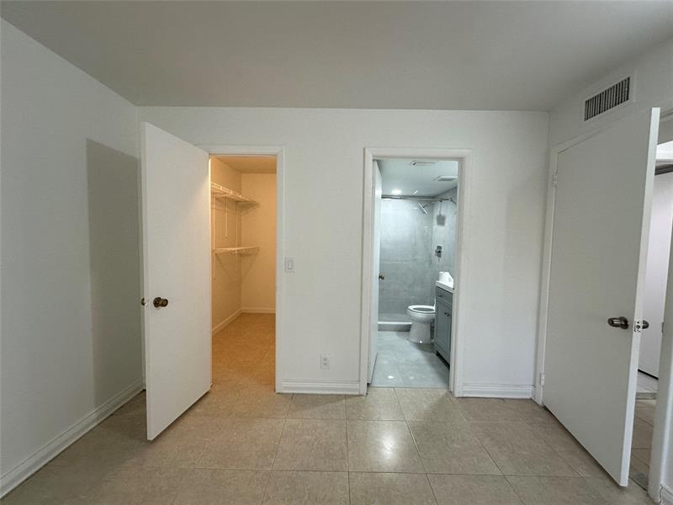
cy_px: 252
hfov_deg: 102.1
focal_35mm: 14
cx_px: 336
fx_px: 272
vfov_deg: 85.7
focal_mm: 2.22
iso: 160
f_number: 2.2
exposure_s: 1/120
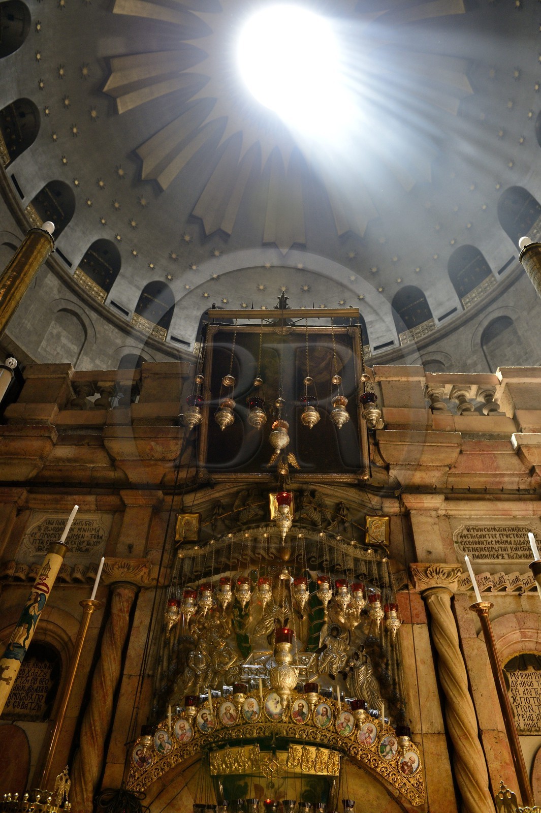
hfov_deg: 53.1
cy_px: 406
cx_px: 270
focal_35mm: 24
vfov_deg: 73.8
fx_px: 542
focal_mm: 24
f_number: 4.5
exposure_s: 1/60
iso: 1600
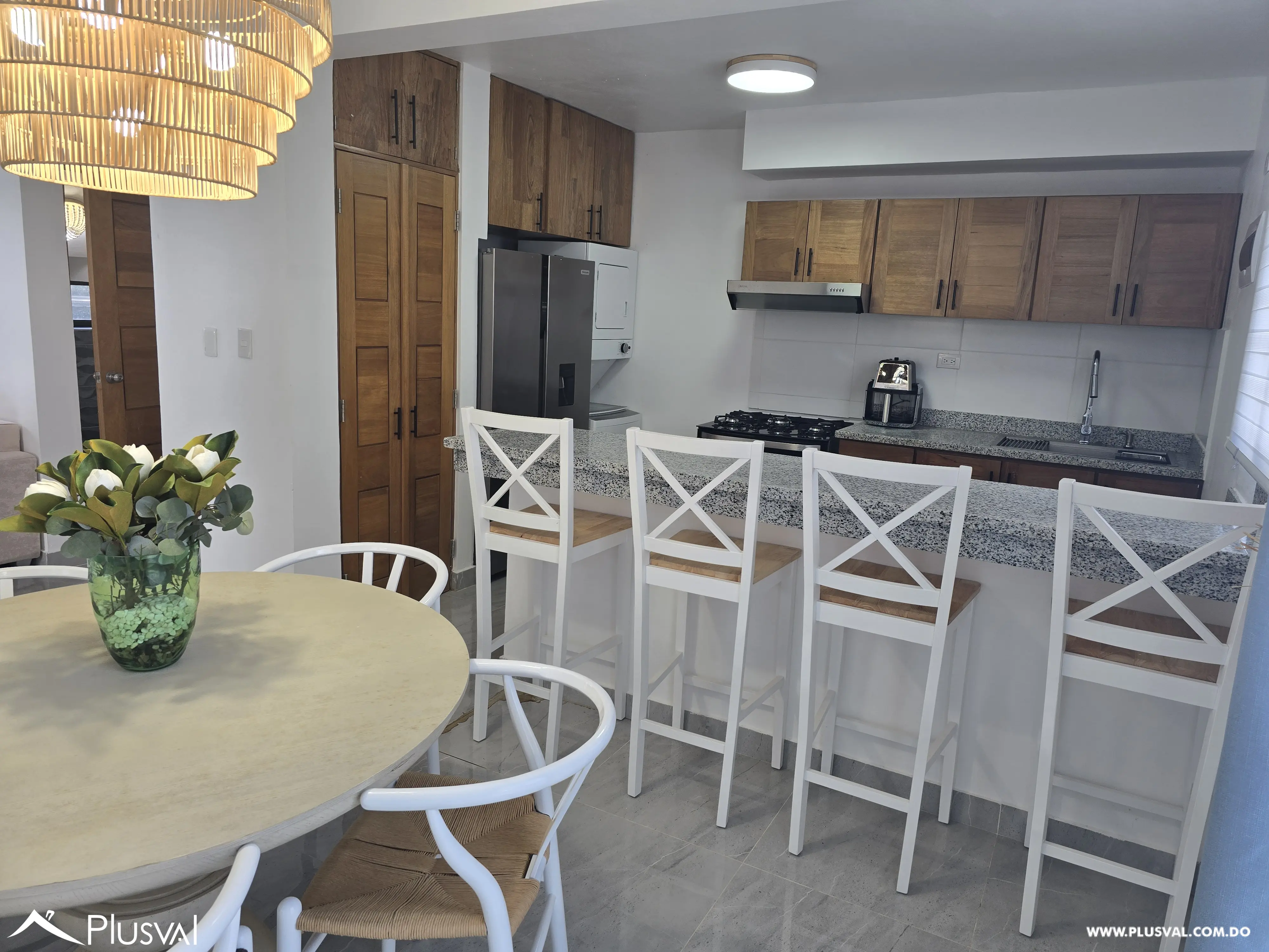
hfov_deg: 73.9
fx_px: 843
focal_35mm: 23
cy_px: 476
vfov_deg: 58.9
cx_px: 634
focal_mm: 6.3
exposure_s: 1/120
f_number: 1.7
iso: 40
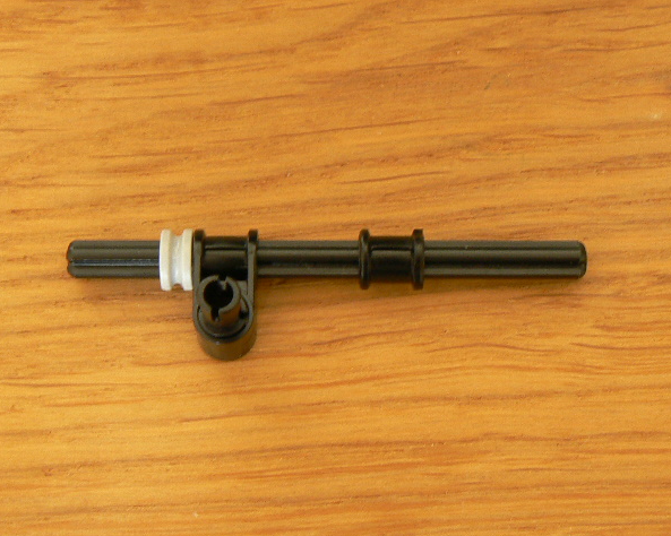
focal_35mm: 98
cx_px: 333
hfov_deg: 19.6
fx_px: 1946
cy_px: 270
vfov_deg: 15.7
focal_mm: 11.4
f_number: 3.6
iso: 100
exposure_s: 1
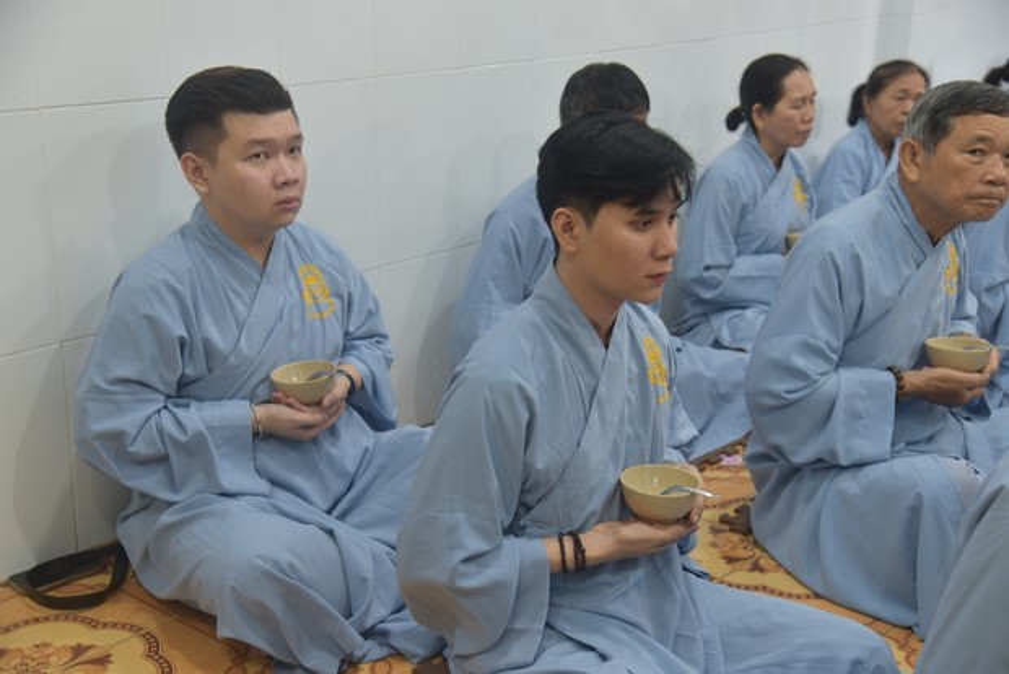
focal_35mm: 50
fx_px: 1402
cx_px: 504
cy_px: 337
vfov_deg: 27.0
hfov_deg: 39.6
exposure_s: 1/60
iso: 720
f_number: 4
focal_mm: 50
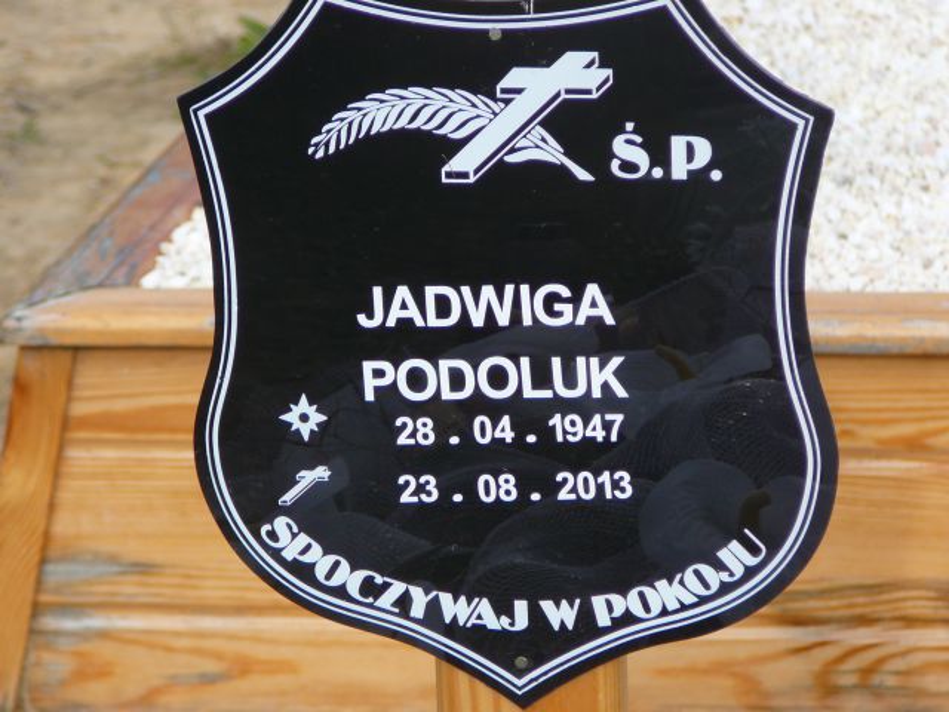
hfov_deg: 9.7
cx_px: 474
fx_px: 5593
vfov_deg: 7.3
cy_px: 356
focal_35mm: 204
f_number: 4.1
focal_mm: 30.3
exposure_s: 1/250
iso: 80
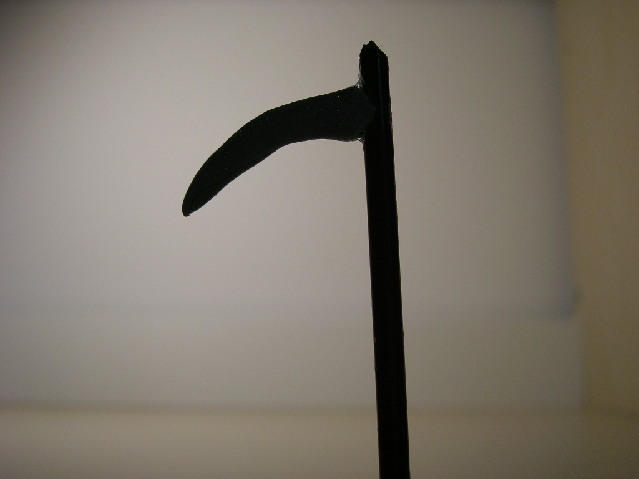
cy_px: 240
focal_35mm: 38
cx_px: 320
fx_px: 701
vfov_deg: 37.7
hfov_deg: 49.0
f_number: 3
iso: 50
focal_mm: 6.4
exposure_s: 1/98.2
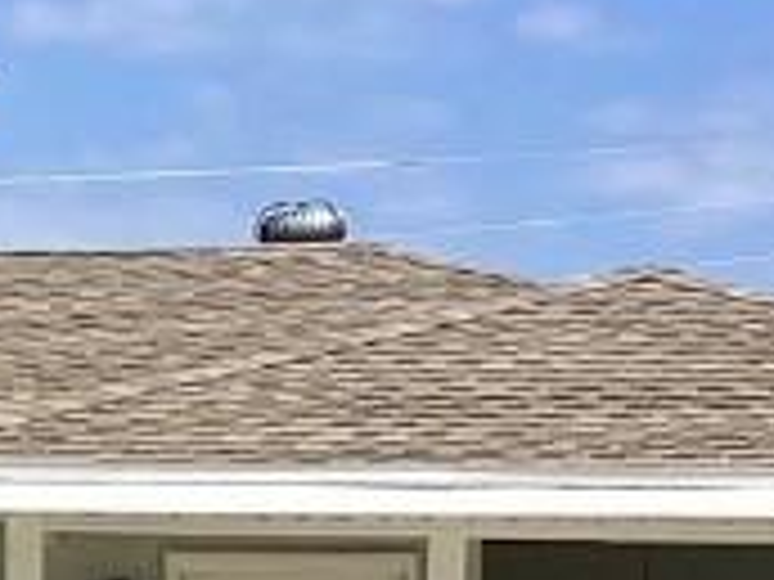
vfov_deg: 7.9
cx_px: -130
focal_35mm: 185
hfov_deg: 10.5
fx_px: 4137
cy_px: 886
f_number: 2.4
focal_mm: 3.3
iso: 25
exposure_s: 1/2146
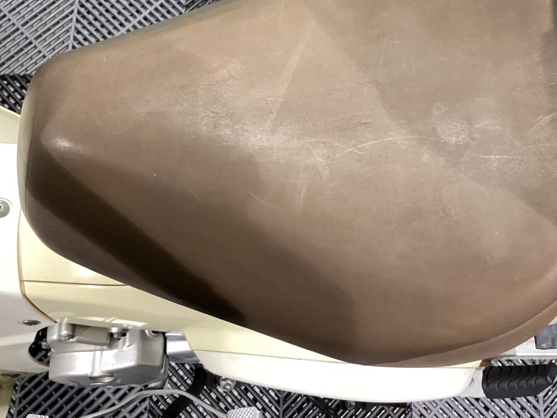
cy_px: 153
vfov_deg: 32.0
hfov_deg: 41.8
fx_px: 724
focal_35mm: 45
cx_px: 346
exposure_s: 1/40
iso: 320
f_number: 2.4
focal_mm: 3.3
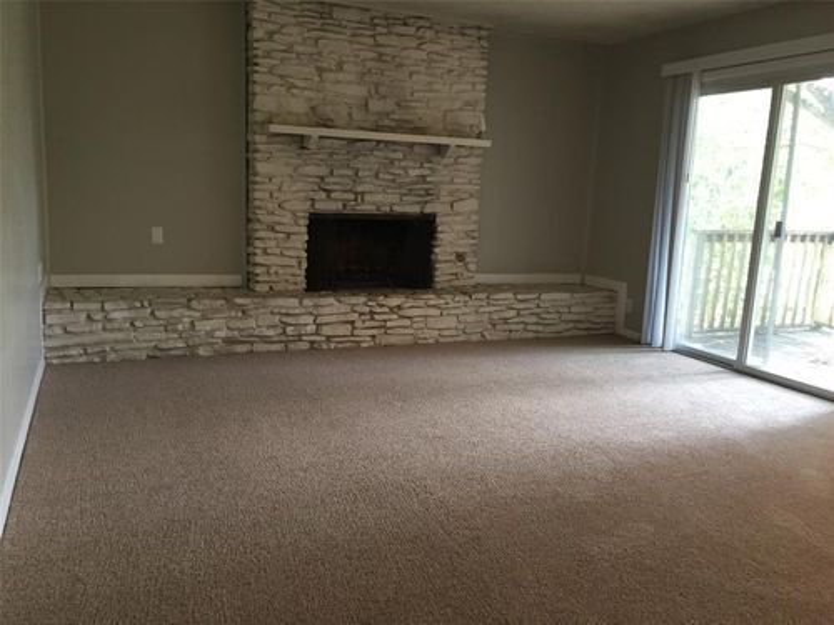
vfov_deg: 48.2
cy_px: 312
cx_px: 417
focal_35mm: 29
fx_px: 699
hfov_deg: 61.7
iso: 125
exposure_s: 1/30
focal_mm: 4.15
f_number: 2.2
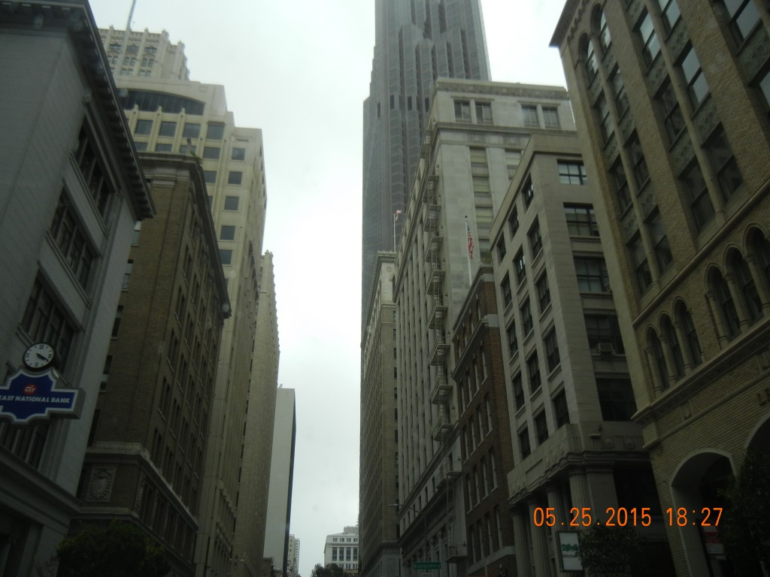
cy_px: 288
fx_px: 667
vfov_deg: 46.8
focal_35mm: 30
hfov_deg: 60.0
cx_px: 385
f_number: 3.5
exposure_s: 1/814
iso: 160
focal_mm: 5.4
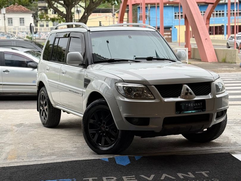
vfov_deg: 30.3
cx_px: 120
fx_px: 334
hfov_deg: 39.6
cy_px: 90
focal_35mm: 48
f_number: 1.78
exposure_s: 1/769
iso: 64
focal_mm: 6.76
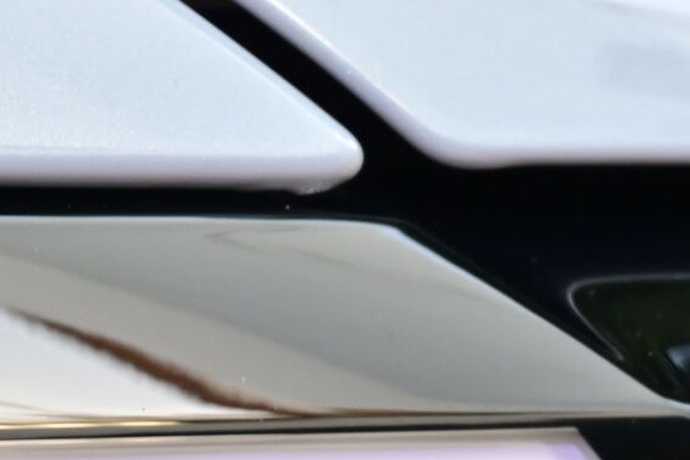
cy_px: 651
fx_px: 4847
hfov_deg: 8.1
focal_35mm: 253
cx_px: 380
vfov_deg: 5.4
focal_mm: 50
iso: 720
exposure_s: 1/80
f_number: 6.3
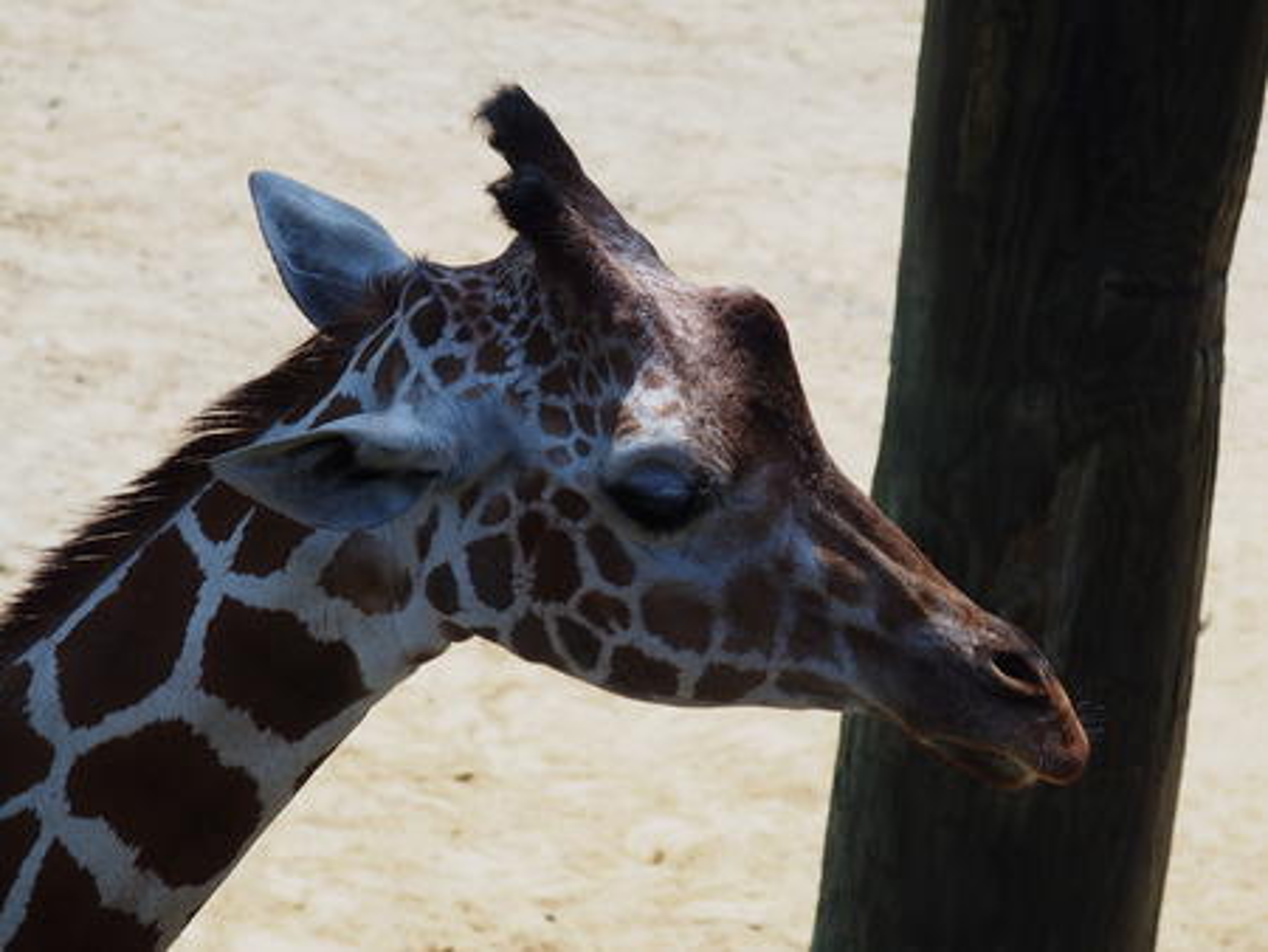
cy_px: 476
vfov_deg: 6.8
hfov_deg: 9.0
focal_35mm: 220
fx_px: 8063
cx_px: 634
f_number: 3.5
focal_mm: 46.7
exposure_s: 1/800
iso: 100
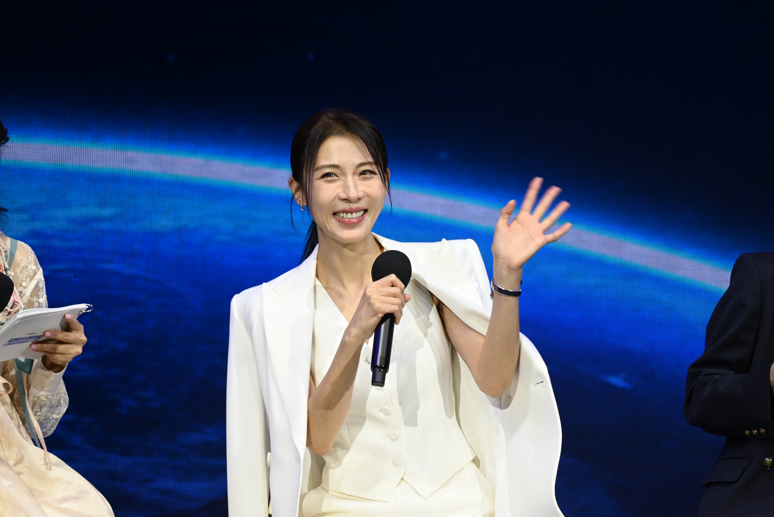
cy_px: 258
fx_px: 8603
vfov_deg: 3.4
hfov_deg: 5.2
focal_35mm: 400
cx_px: 387
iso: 640
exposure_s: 1/200
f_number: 8
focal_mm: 400
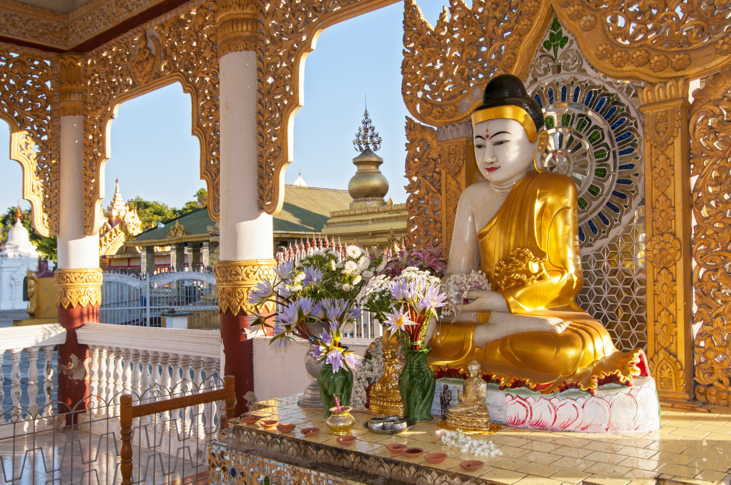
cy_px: 242
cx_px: 366
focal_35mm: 33
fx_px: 669
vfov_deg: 39.9
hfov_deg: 57.3
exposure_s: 1/60
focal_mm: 22
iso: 200
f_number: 8
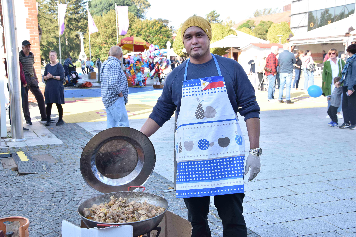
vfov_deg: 29.9
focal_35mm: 45
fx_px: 445
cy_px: 118
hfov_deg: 43.6
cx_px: 178
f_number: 6.3
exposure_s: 1/640
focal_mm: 30
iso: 1000
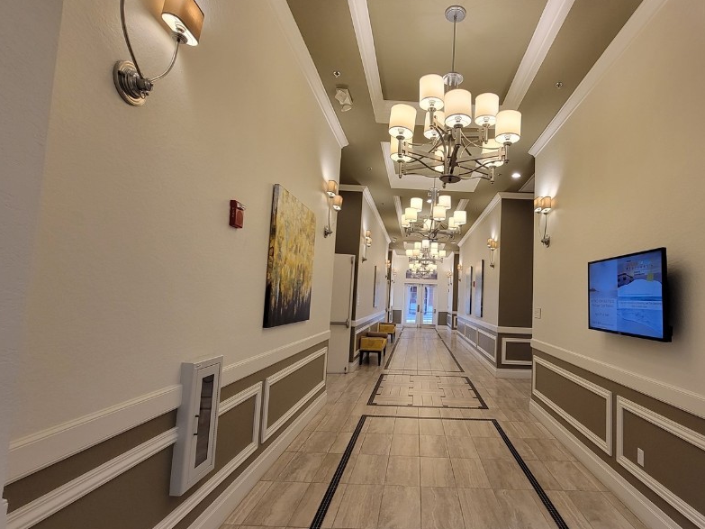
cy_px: 268
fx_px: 346
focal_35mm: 17
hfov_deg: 89.9
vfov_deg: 74.7
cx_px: 422
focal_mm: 2.2
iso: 125
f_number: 2.2
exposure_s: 1/60
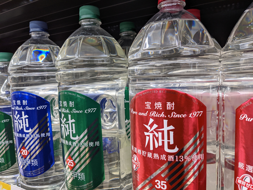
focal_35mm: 27
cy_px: 95
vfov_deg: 51.4
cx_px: 126
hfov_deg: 65.3
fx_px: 197
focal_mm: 4.38
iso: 65
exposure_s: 1/100
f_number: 1.73
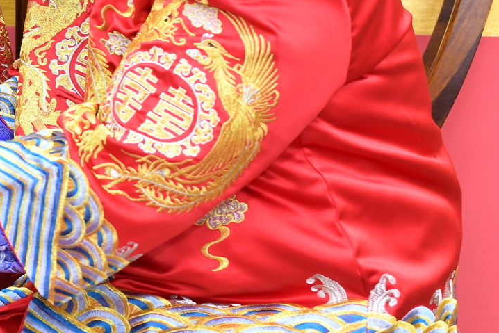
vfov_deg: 11.7
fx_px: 1622
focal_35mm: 117
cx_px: -218
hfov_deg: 16.2
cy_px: 43
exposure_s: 1/200
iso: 800
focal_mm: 35
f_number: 3.5
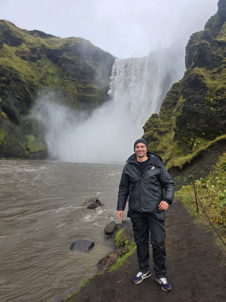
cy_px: 151
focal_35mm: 23
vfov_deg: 73.9
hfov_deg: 58.9
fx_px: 200
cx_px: 113
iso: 50
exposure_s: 1/359
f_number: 1.7
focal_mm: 6.3
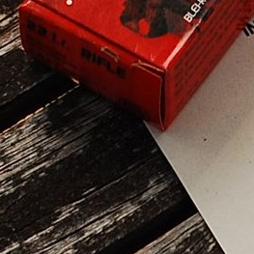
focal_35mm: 511
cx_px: 661
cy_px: 224
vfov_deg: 3.4
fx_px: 4243
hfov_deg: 3.4
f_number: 6.3
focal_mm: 55
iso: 200
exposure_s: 1/640
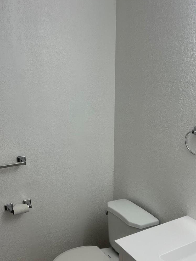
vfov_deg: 46.5
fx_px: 302
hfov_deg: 35.9
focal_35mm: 40
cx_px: 113
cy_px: 160
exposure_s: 1/120
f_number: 1.5
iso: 32
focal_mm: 5.7
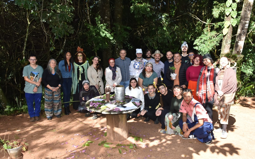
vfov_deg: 40.6
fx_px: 215
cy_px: 77
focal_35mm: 31
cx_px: 127
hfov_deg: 61.2
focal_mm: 20
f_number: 8
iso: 640
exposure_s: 1/400
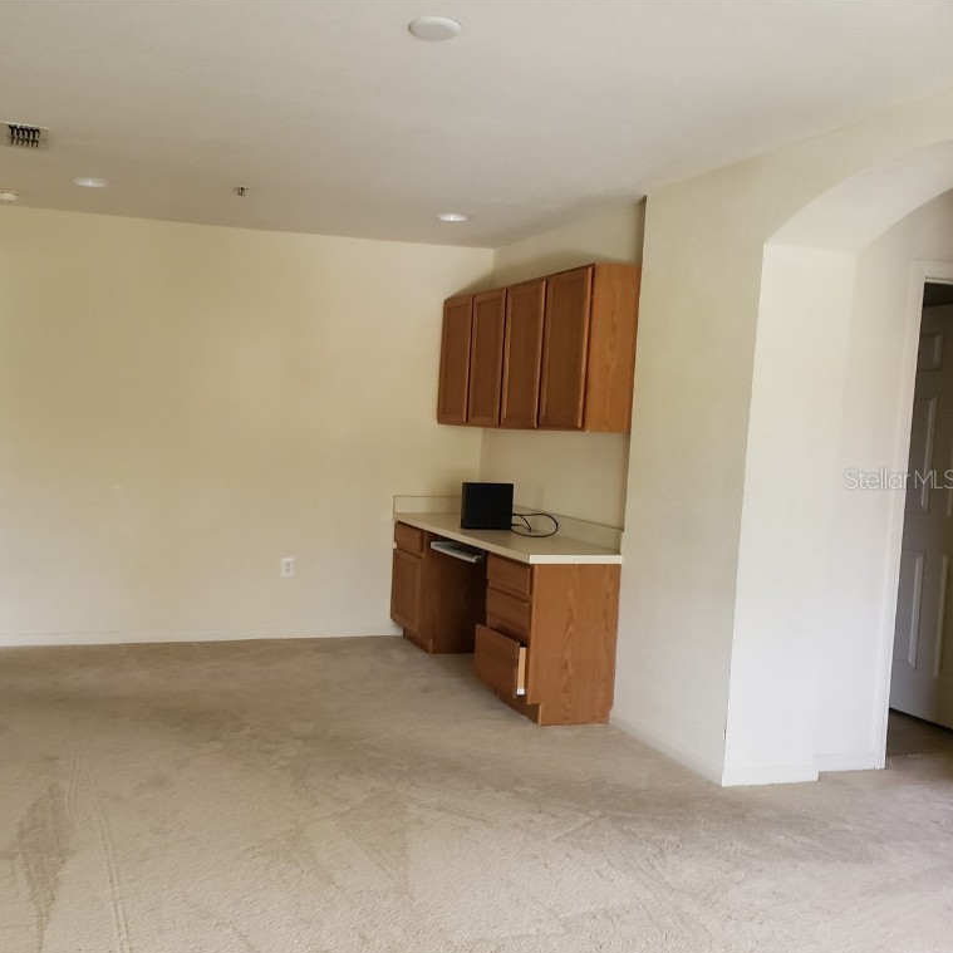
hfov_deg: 51.6
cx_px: 320
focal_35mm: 31
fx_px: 966
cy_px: 478
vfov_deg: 52.5
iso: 250
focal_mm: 4.3
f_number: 2.4
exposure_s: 1/15
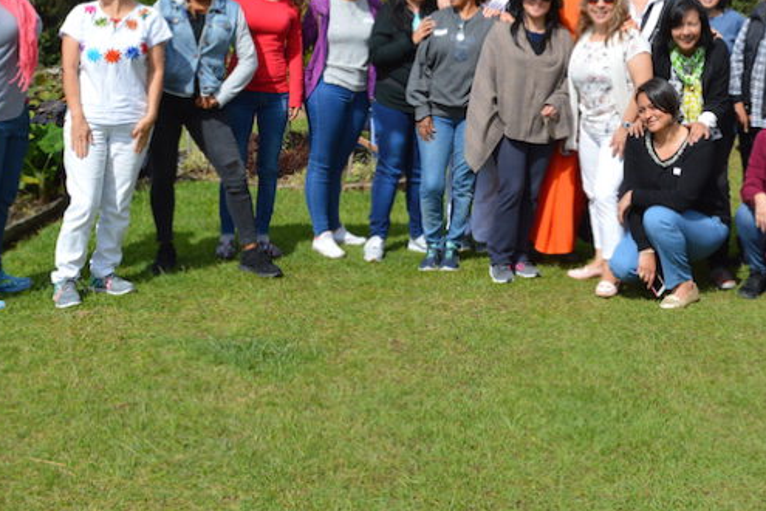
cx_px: 474
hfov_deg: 36.7
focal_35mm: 54
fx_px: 1149
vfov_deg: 24.0
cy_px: 8
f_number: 8
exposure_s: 1/250
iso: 100
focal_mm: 18
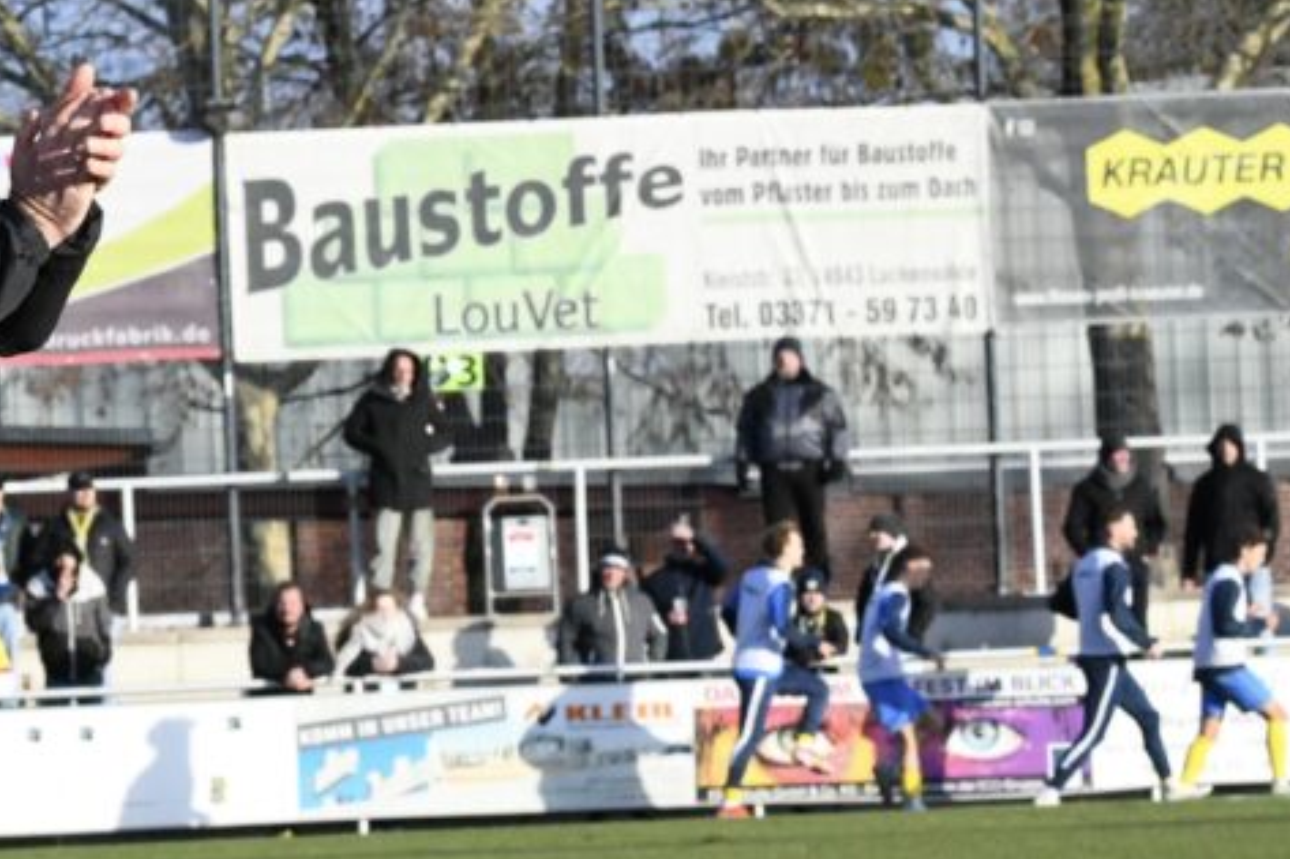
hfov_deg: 7.9
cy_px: 661
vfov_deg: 5.3
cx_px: -95
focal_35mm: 260
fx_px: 9313
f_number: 11
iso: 4000
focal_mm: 120
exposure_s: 1/2000
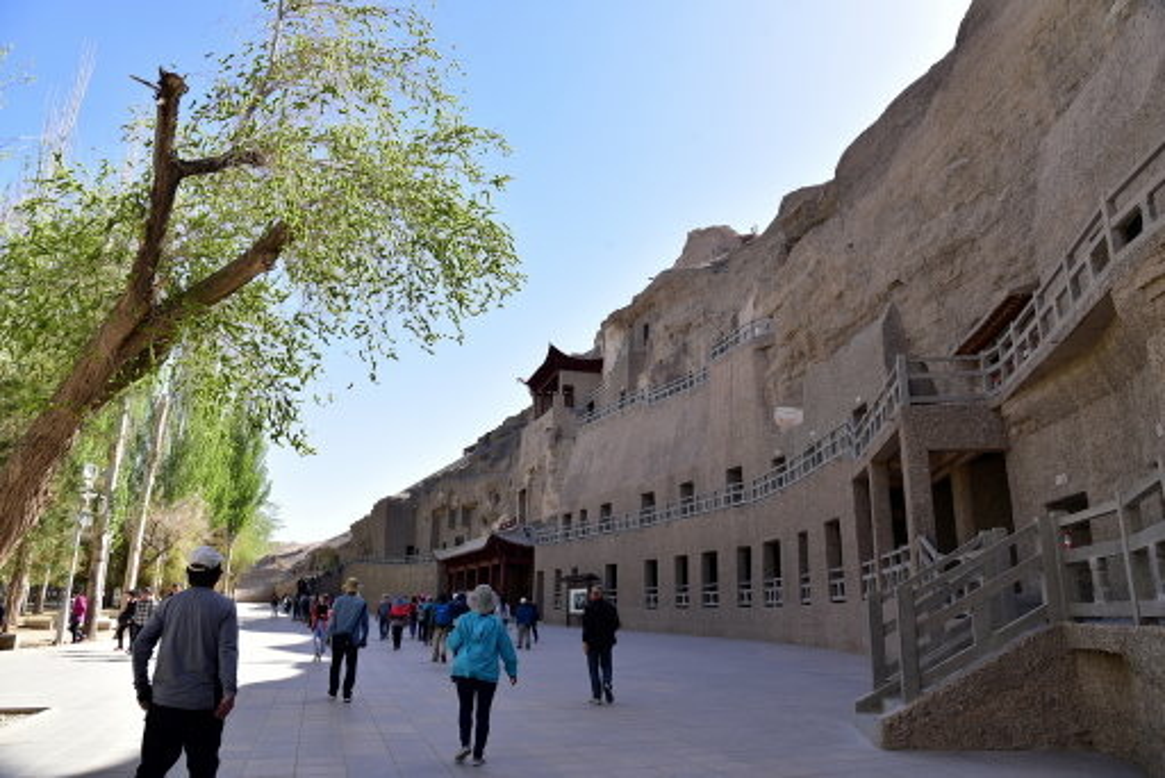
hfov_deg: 73.7
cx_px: 582
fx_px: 777
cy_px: 389
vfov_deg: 53.2
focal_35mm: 24
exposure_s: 1/250
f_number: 7.1
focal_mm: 24
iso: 200
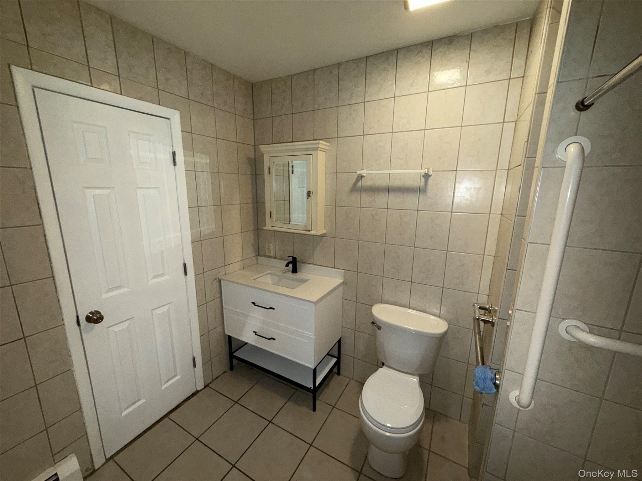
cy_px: 240
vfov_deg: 85.7
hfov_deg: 102.1
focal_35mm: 14
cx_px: 321
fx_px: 260
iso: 125
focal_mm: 2.22
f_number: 2.2
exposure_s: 1/60
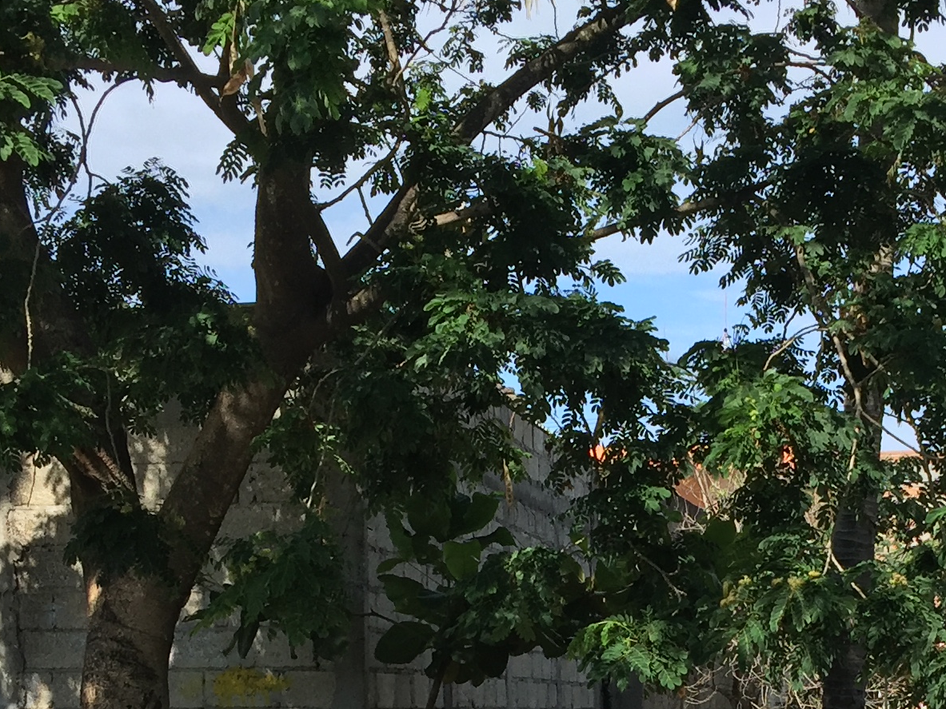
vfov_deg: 17.8
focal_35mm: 80
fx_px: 2186
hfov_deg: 24.1
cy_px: 787
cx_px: 735
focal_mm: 4.15
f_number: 2.2
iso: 32
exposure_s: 1/1582
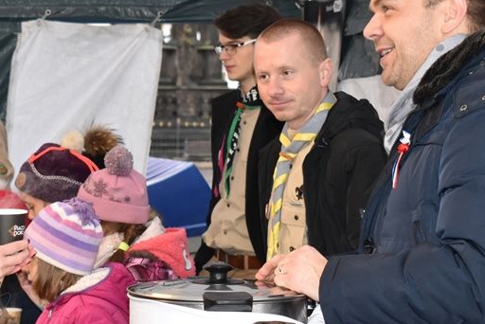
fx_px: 1698
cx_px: 143
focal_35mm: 126
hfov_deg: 16.2
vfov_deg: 10.9
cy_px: 180
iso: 800
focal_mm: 42
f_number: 5
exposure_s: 1/60
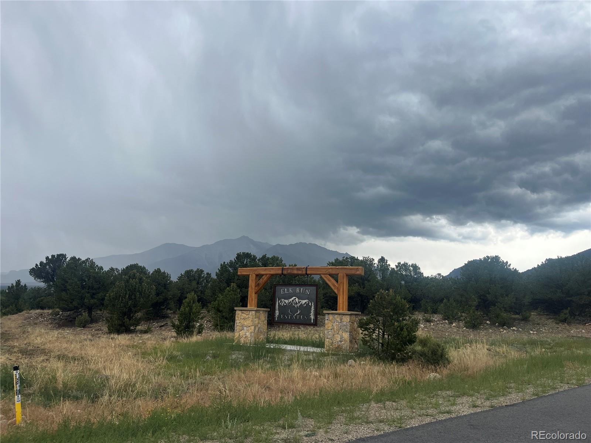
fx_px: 444
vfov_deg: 53.1
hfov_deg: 67.3
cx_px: 296
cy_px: 222
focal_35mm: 26
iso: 50
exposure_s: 1/1422
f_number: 1.6
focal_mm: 5.1
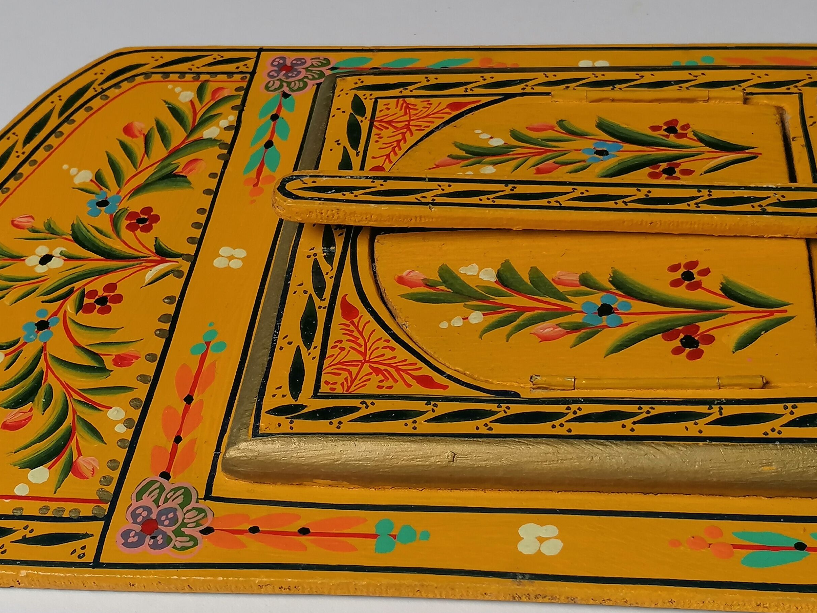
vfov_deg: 23.3
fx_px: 1487
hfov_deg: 30.7
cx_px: 437
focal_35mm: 63
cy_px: 302
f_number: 1.8
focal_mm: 4.75
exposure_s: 1/230
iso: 50
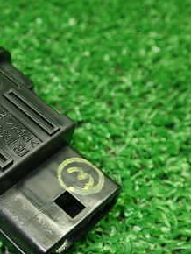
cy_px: 146
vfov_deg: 31.1
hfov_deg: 22.8
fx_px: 455
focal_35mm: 62
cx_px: 0
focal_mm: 5.5
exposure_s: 1/125
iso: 500
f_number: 2.3
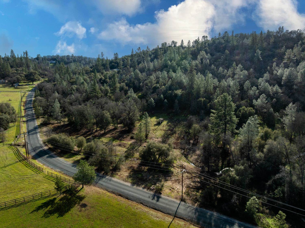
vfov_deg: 56.8
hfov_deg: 71.6
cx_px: 152
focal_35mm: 24
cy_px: 114
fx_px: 211
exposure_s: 1/160
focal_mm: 12.29
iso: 100
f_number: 10
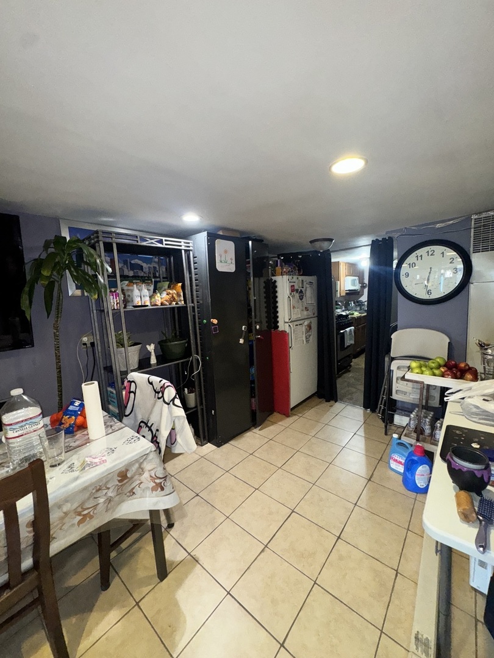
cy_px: 329
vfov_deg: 102.1
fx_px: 266
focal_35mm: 14
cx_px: 247
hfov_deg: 85.7
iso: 160
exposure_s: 1/60
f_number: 2.2
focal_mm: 2.22
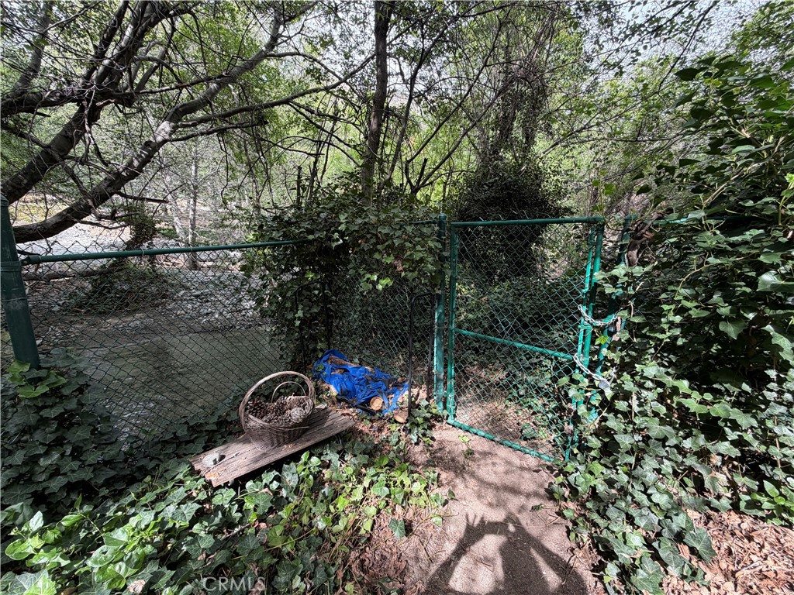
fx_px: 321
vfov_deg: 85.7
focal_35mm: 14
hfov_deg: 102.1
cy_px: 298
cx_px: 397
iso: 50
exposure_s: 1/121
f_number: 2.2
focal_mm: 2.22
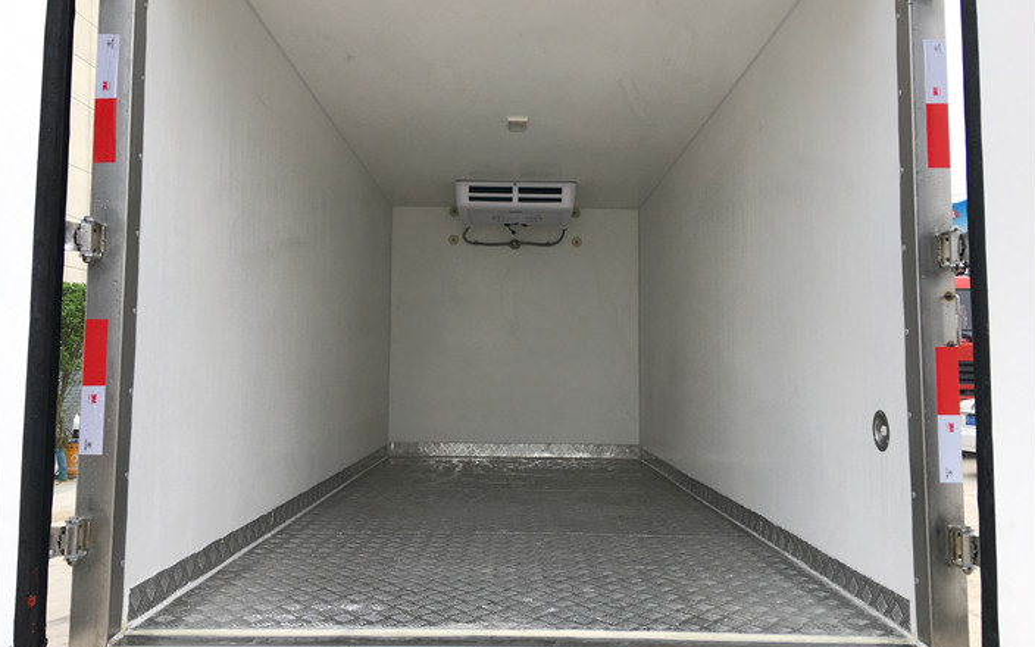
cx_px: 515
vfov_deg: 40.6
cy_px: 307
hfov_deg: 61.2
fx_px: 874
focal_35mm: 31
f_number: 2.2
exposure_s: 1/216
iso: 25
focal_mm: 4.15
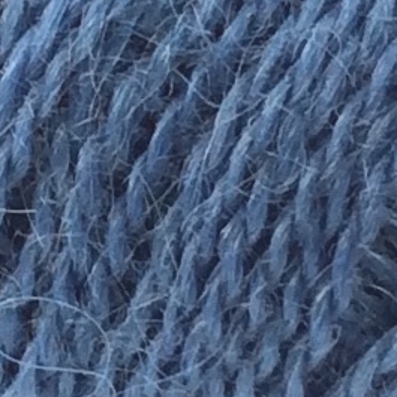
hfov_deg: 16.1
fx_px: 1388
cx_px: 56
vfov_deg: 15.8
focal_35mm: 107
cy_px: -40
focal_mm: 3.3
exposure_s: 1/60
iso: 32
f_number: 2.4
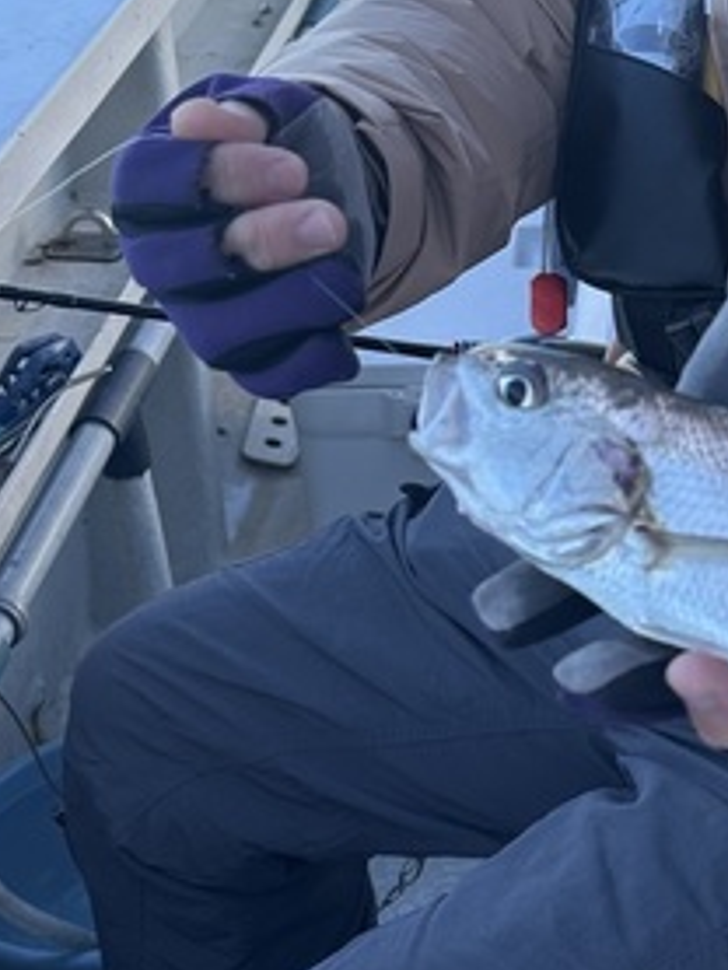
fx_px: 2073
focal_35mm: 74
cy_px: 235
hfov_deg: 19.5
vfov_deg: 26.0
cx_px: 672
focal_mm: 6.86
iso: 80
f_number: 1.78
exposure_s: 1/879
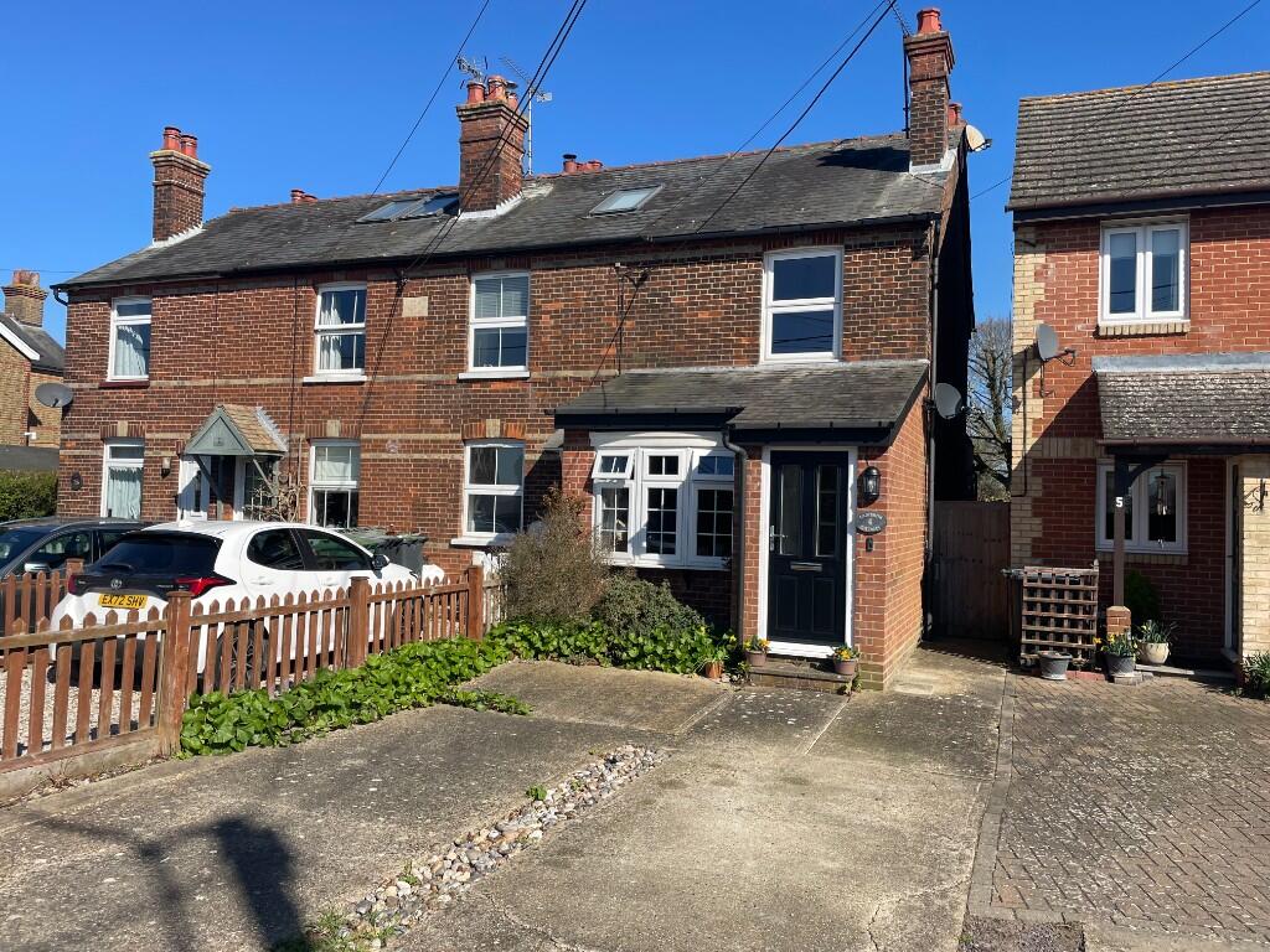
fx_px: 954
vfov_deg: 53.1
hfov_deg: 67.3
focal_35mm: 26
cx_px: 635
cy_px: 476
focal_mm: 4.2
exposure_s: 1/3040
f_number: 1.6
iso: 32
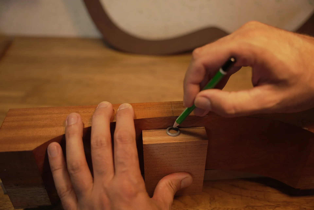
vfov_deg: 36.9
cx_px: 157
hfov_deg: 53.1
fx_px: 314
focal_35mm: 36
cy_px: 105
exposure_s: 1/160
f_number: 2.8
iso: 160
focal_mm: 36
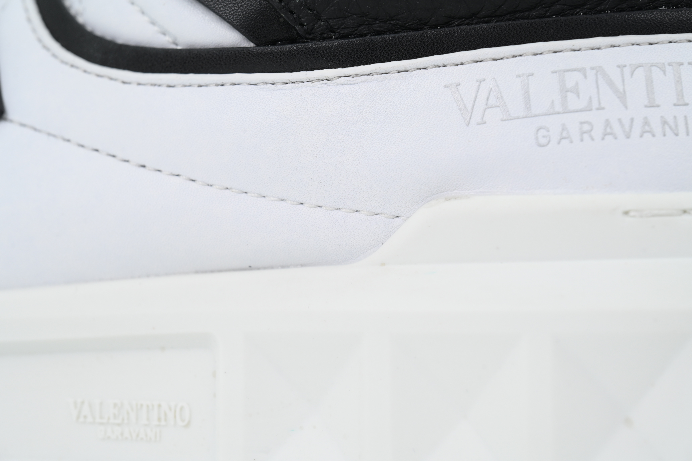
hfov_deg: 17.1
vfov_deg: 11.4
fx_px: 2306
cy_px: 230
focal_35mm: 120
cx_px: 346
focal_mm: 120
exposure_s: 1/100
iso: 400
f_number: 11
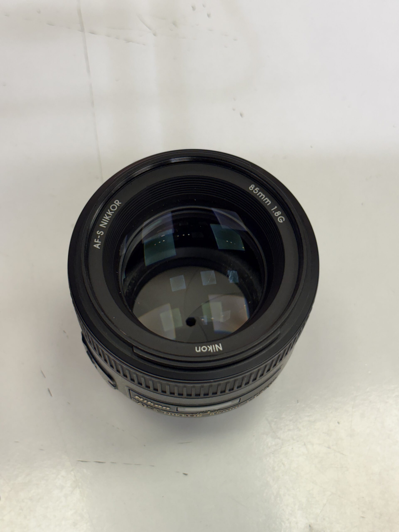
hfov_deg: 28.0
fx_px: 799
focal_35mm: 52
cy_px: 266
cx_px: 200
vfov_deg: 36.8
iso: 64
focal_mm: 5.96
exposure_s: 1/100
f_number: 1.6
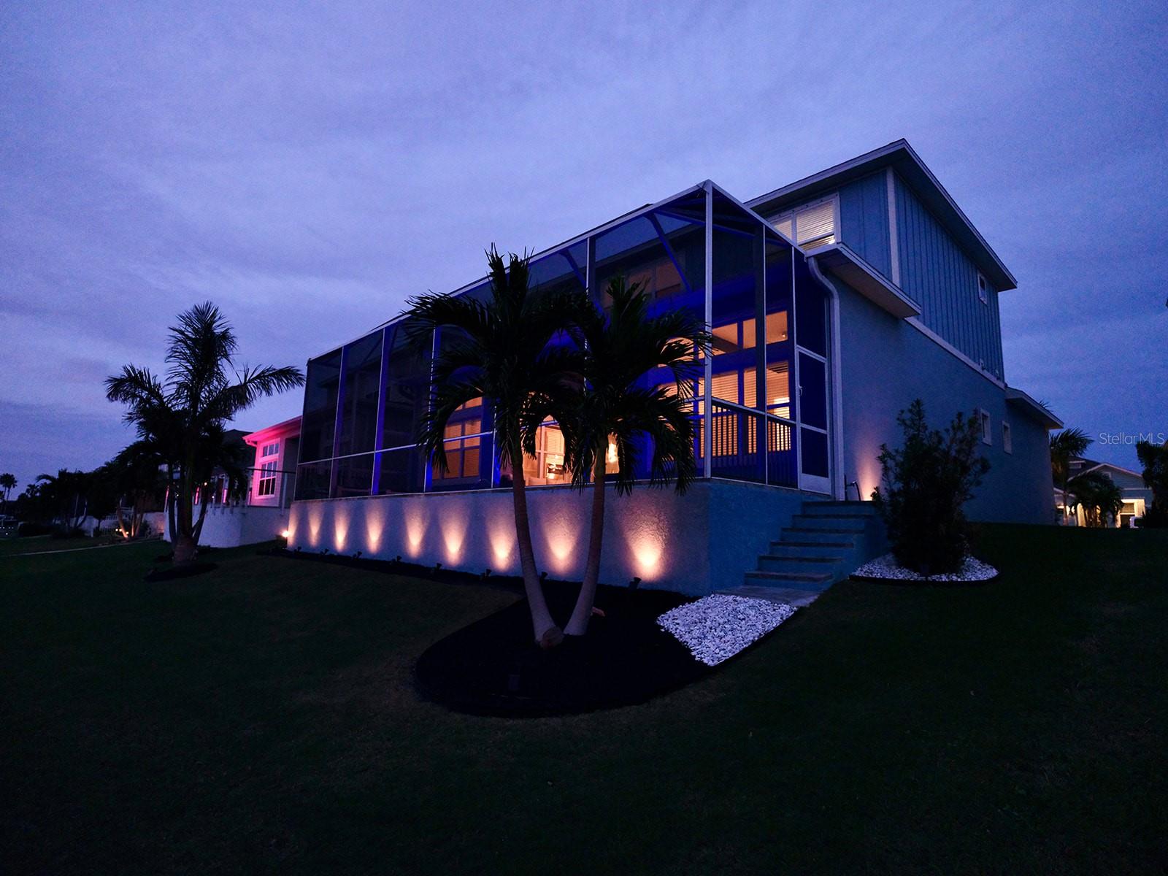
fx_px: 641
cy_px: 438
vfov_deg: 68.7
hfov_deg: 84.7
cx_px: 584
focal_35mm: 19
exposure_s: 1/125
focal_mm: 23.8
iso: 8000
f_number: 4
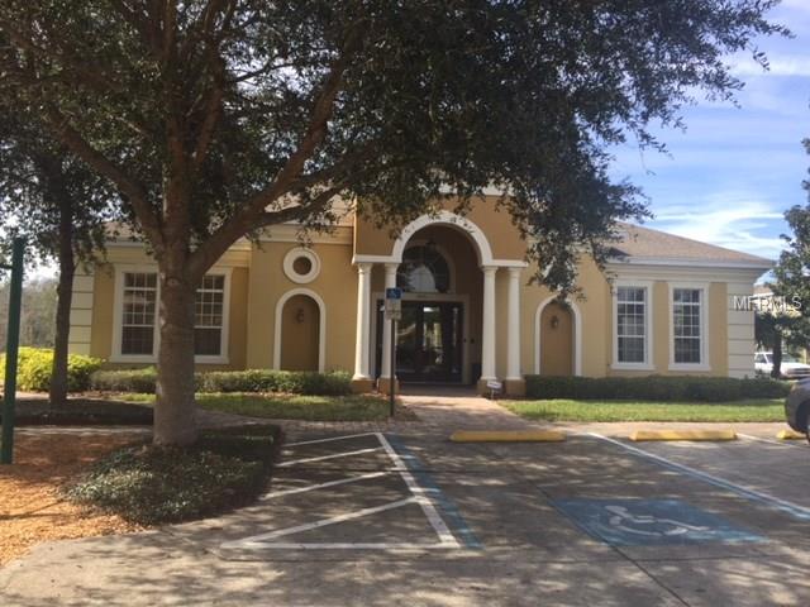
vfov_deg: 48.2
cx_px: 405
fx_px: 679
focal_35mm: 29
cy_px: 304
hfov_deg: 61.7
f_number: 2.2
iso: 32
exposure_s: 1/791
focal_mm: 4.15
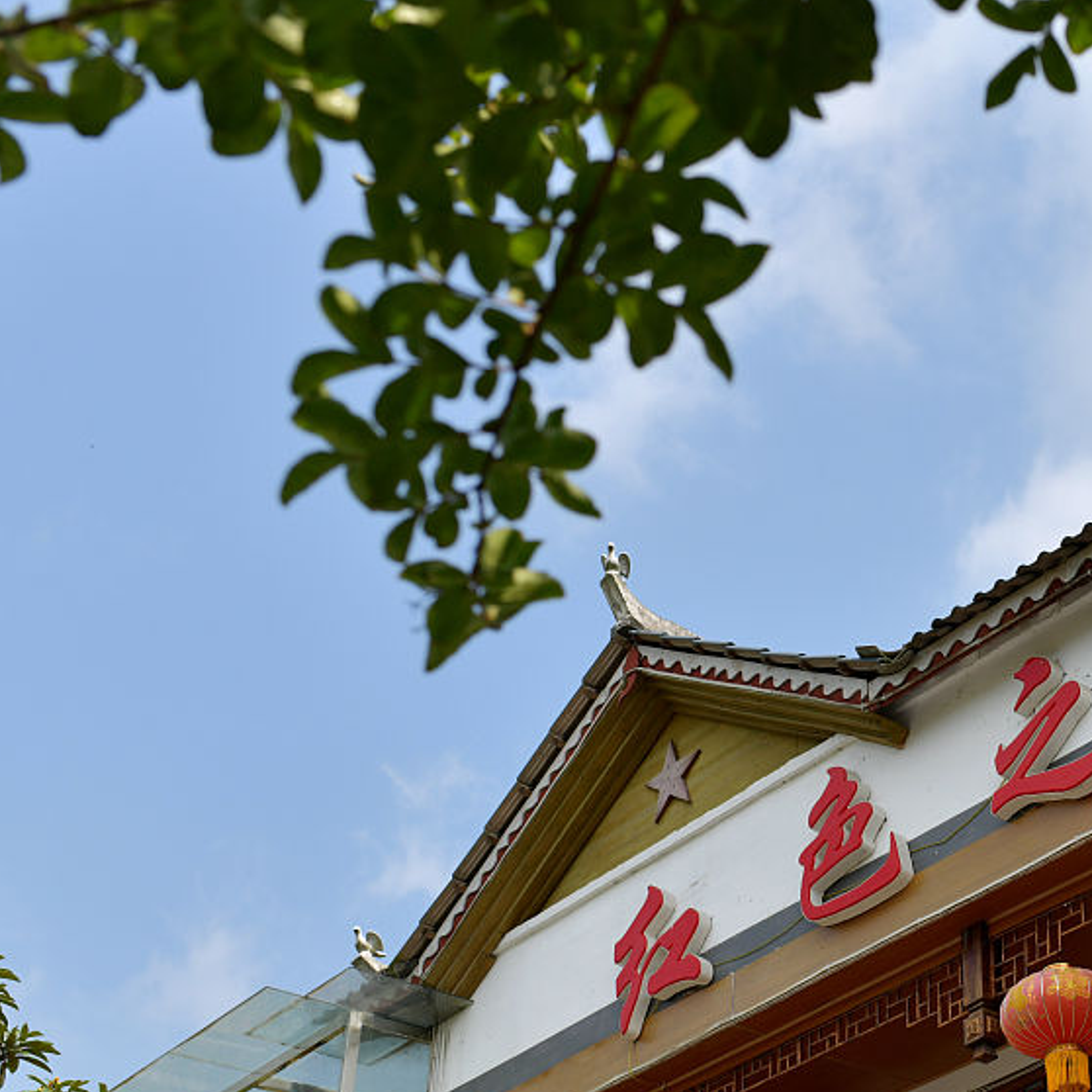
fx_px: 2284
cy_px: 761
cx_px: 986
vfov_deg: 26.7
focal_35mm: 64
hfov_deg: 26.0
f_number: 6.3
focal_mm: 35
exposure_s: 1/1000
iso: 125
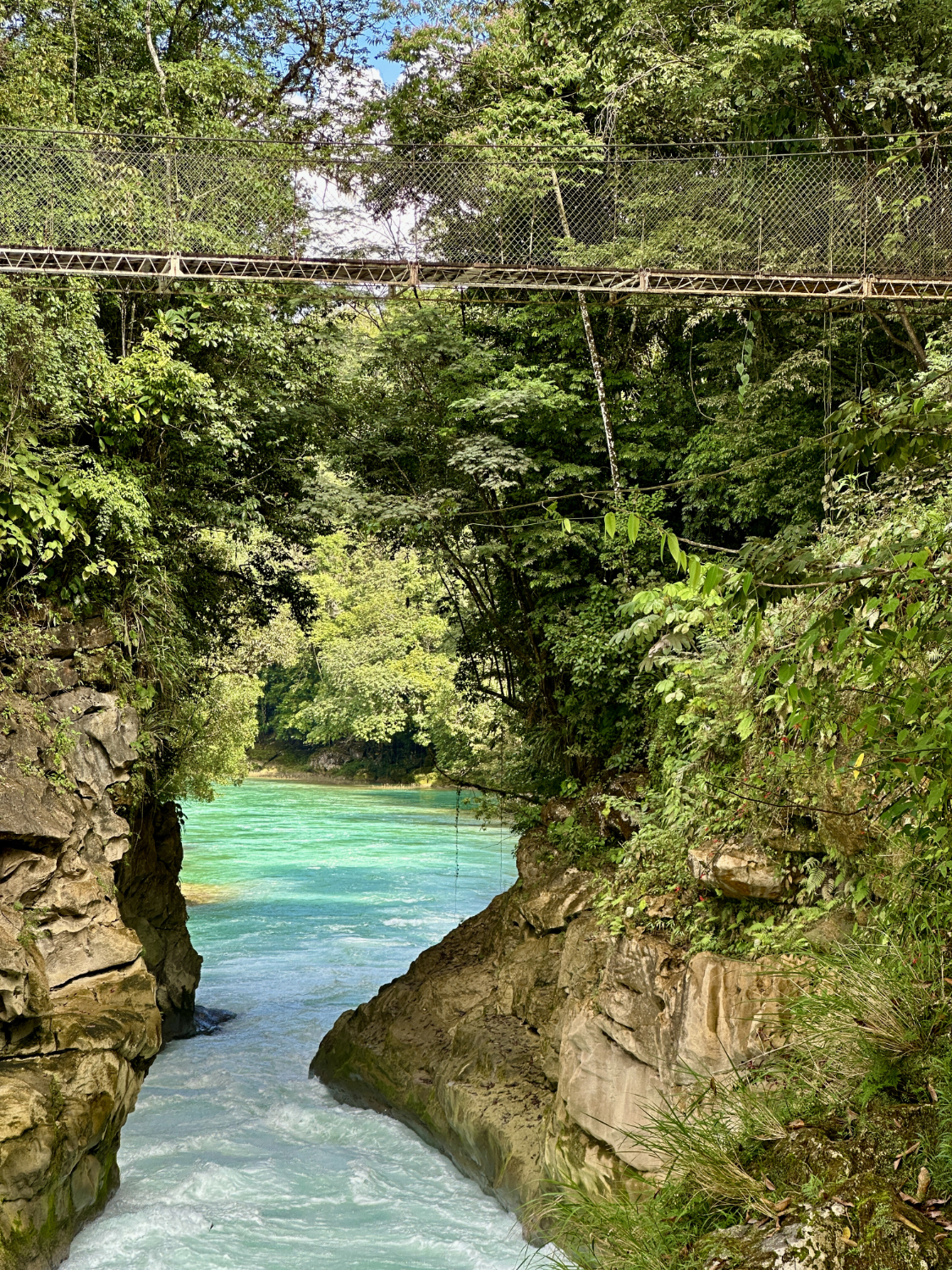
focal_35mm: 77
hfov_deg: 19.1
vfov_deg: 25.3
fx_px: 2824
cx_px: 476
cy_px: 635
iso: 32
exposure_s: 1/121
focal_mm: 9
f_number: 2.8
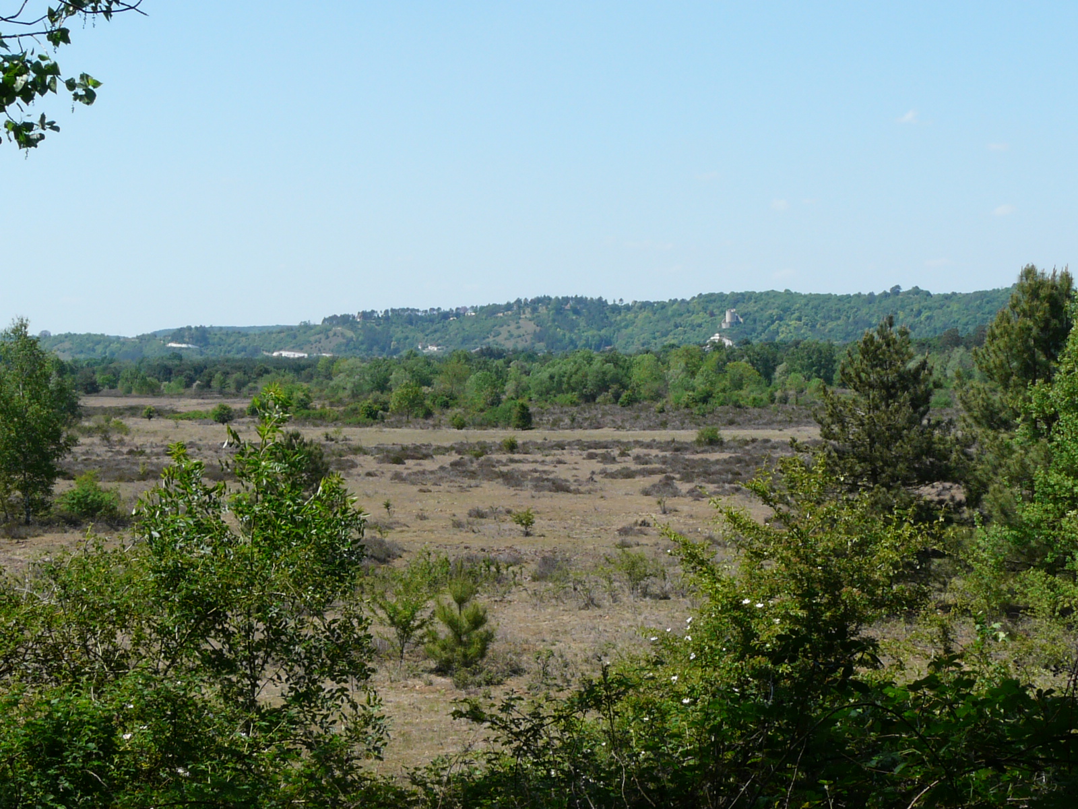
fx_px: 2429
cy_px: 404
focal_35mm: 78
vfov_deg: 18.9
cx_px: 539
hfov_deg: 25.0
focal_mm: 8.1
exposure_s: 1/320
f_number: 5.6
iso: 100
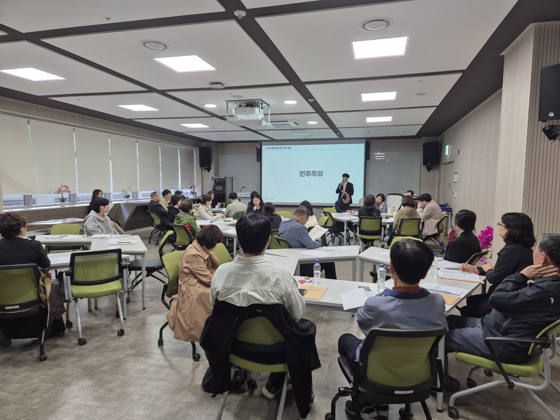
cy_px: 210
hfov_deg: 73.9
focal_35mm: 23
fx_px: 372
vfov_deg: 58.9
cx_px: 280
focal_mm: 5.4
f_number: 1.8
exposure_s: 1/120
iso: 100
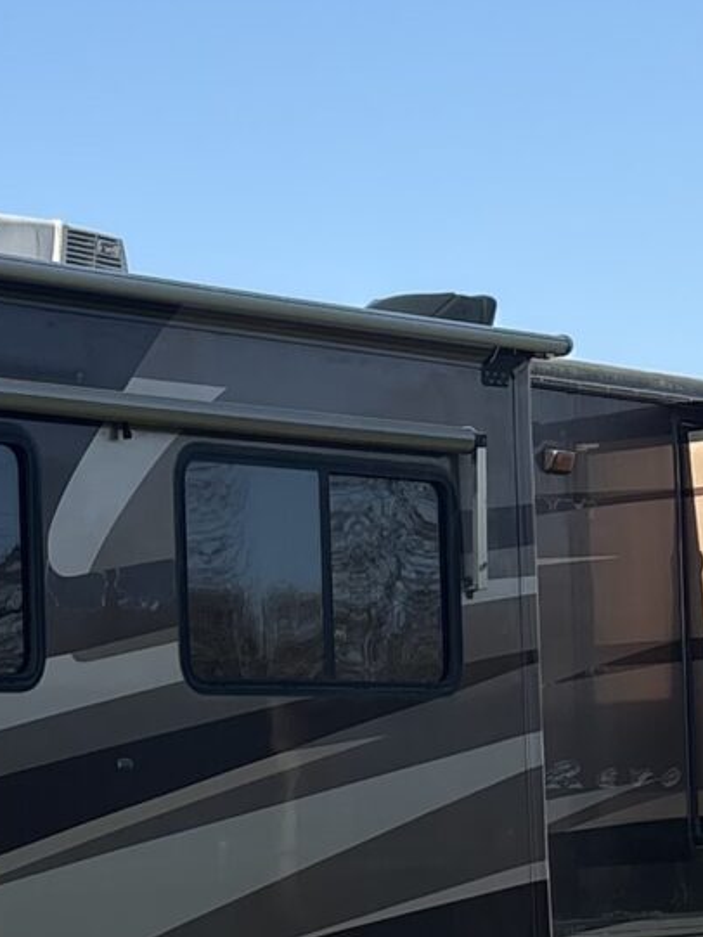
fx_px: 3329
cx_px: -329
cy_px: 786
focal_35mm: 123
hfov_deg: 11.6
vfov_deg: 15.9
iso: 50
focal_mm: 5.96
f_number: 1.6
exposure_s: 1/2208
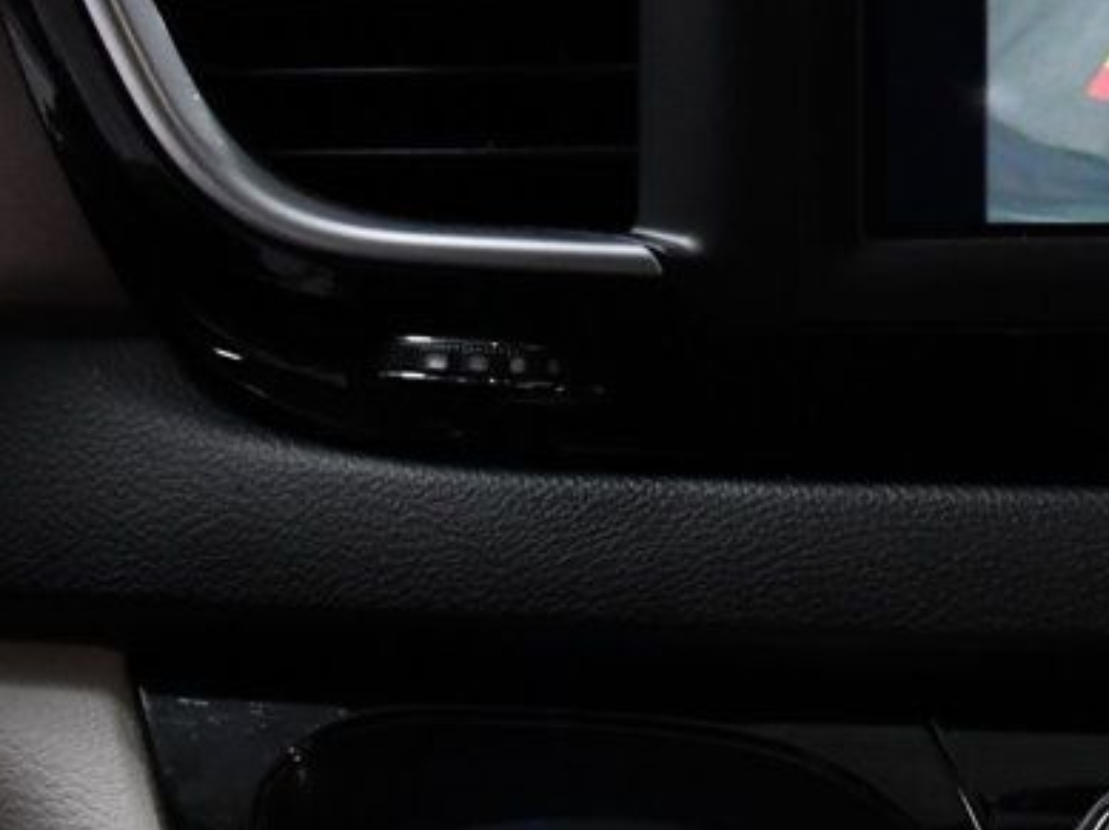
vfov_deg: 13.0
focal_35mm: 114
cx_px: 1437
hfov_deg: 16.4
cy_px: 305
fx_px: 3649
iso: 2500
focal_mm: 30
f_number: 7.1
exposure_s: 1/200
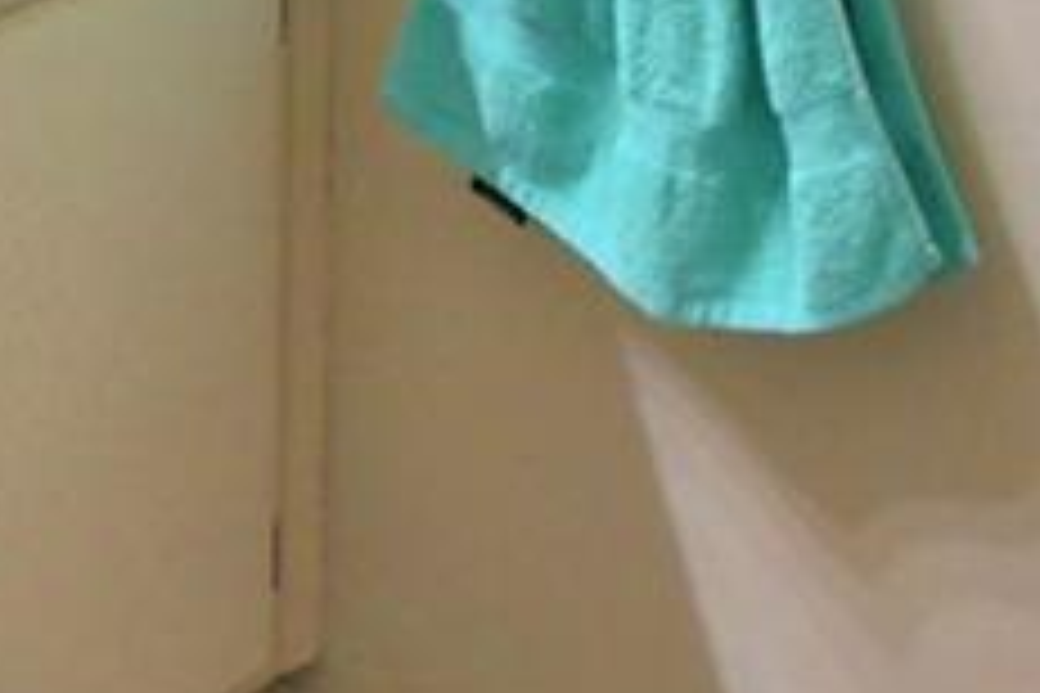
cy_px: -1179
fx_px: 3004
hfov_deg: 19.6
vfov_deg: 10.5
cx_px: 401
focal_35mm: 104
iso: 400
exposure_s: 1/100
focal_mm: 10
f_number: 4.5
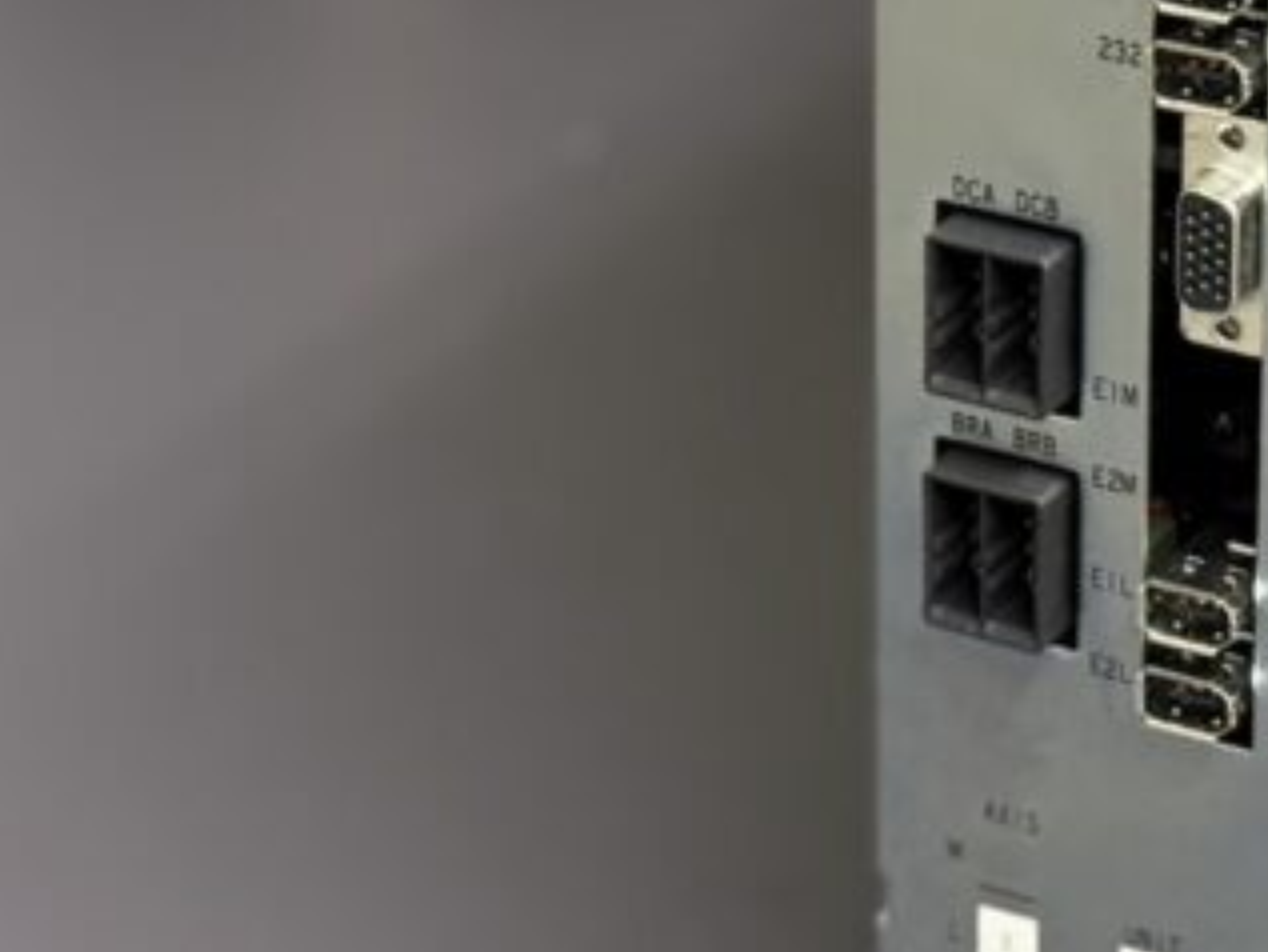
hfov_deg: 12.7
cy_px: -8
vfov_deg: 9.5
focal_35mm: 155
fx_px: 5680
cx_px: 1012
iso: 250
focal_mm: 6.76
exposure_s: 1/33
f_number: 1.78
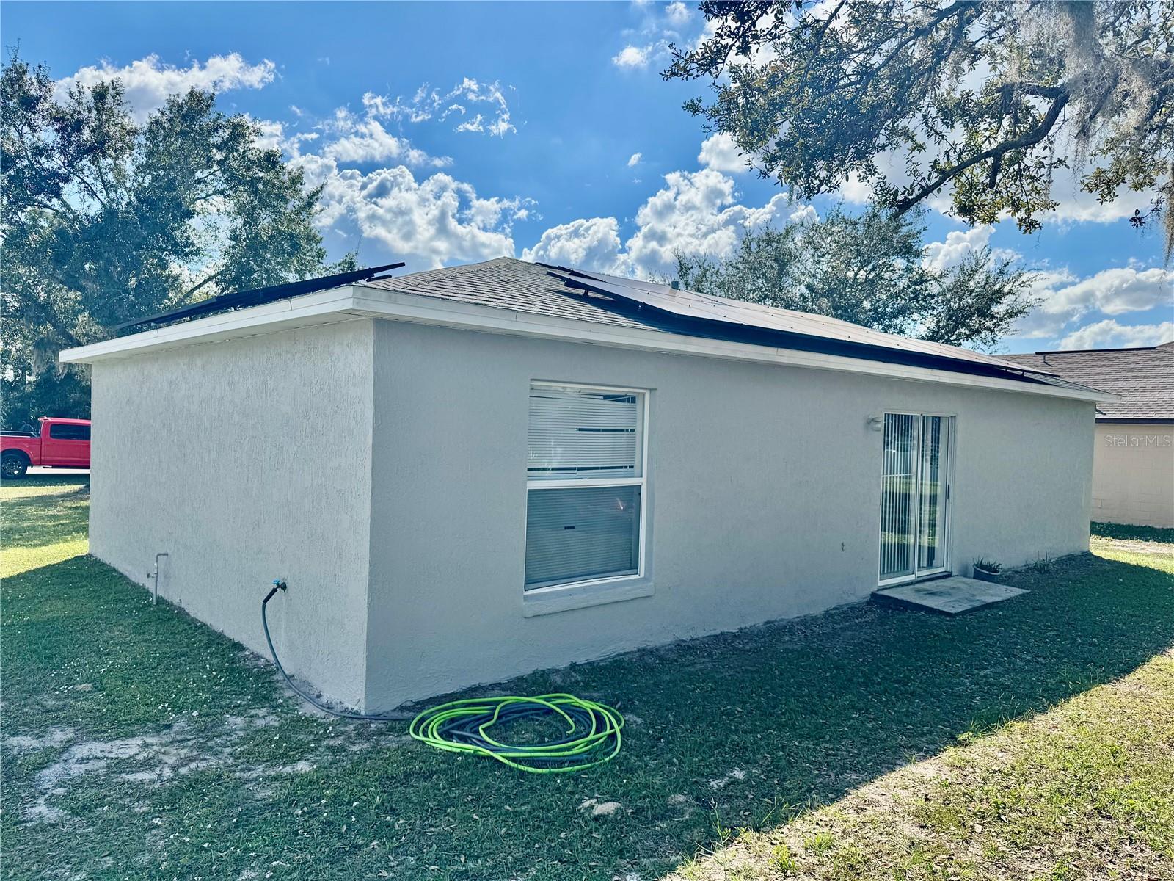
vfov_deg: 56.8
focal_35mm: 24
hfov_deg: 71.6
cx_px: 587
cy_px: 440
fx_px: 814
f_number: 1.78
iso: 80
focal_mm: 6.76
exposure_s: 1/6410
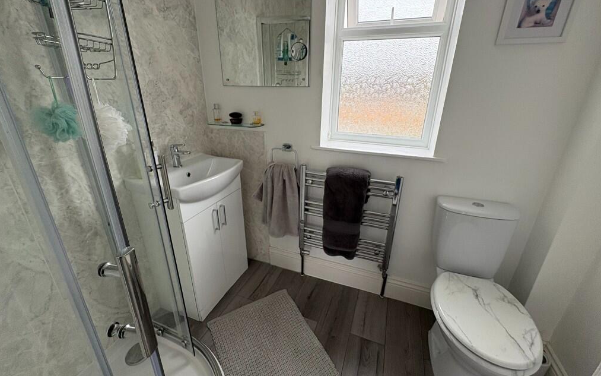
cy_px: 178
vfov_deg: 74.7
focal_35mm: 15
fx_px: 246
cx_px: 301
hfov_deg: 101.5
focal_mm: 2.22
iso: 100
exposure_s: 1/99
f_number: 2.2
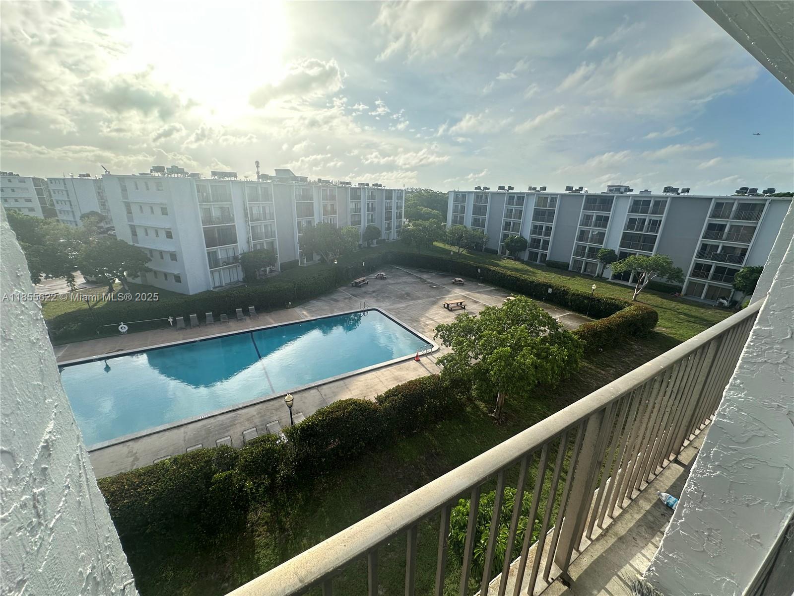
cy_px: 298
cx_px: 397
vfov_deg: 85.7
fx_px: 321
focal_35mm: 14
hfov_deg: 102.1
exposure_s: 1/1182
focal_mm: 2.2
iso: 50
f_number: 2.2
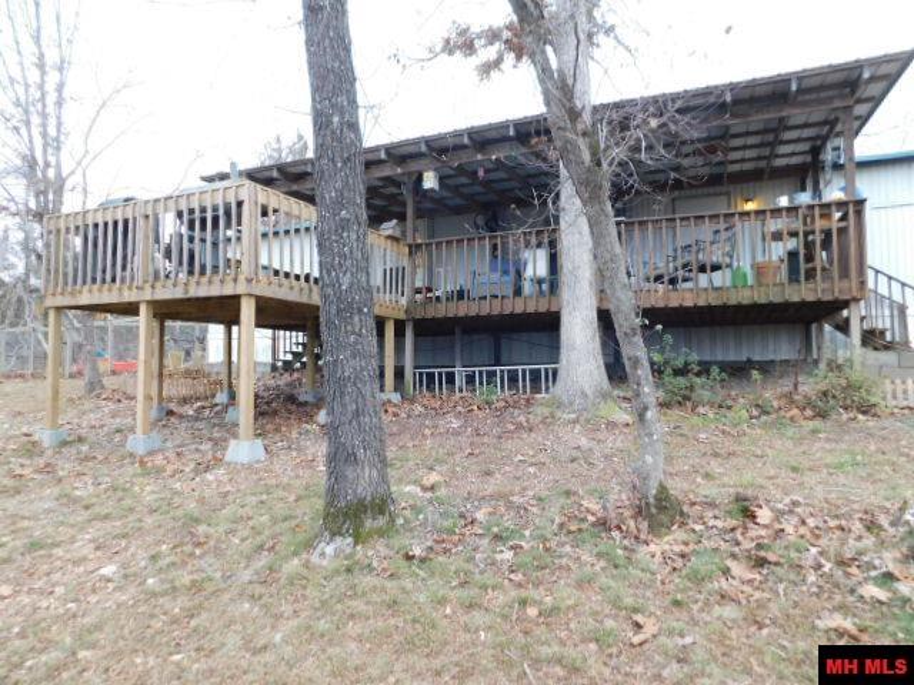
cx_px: 457
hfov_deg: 73.9
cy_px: 342
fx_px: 607
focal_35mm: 23
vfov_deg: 58.9
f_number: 3
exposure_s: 1/80
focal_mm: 4
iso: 125
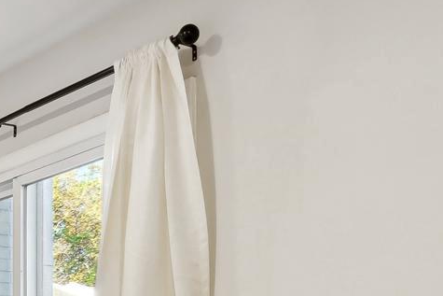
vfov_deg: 18.4
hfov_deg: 25.9
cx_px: -99
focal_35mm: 69
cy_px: 388
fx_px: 849
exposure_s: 1/30
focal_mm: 16
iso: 800
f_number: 9
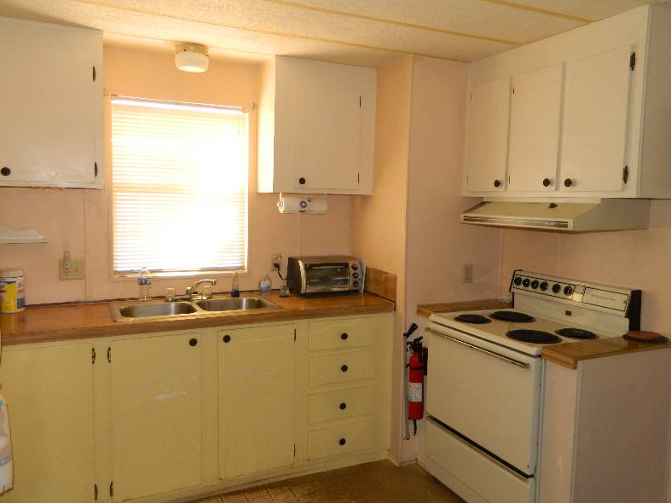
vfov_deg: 51.3
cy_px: 248
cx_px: 348
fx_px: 523
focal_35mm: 27
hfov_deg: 65.3
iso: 180
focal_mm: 4.5
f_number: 3.1
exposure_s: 1/30
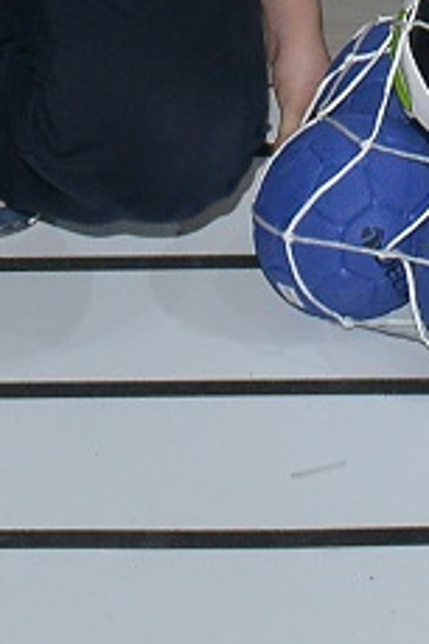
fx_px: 3616
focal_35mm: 202
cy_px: -1100
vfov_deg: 8.8
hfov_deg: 6.3
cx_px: 1175
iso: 500
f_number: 6.3
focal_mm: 24
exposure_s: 1/60
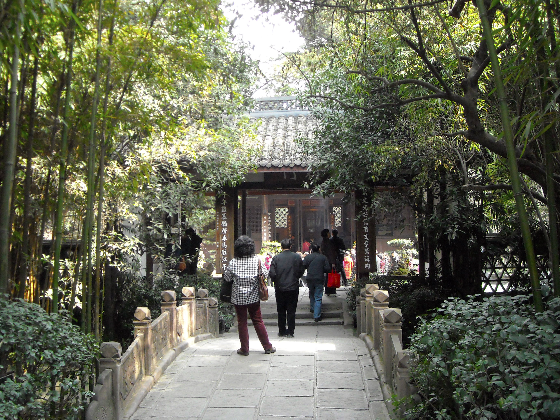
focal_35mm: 39
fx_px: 631
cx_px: 263
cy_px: 187
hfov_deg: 47.8
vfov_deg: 36.8
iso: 322
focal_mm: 5.7
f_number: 2.8
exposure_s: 1/176
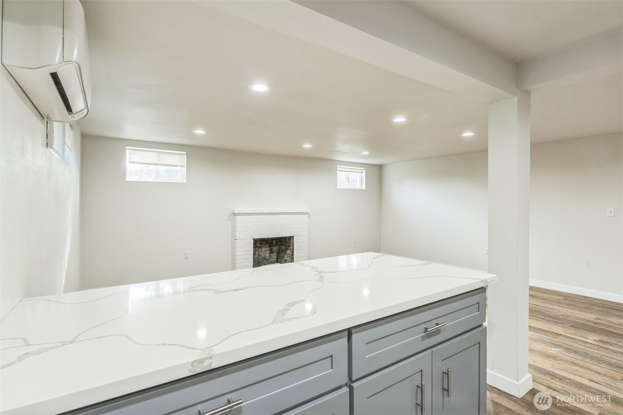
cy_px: 208
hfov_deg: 90.0
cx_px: 312
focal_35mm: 18
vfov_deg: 67.4
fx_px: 311
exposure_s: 1/15
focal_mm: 18
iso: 320
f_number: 8
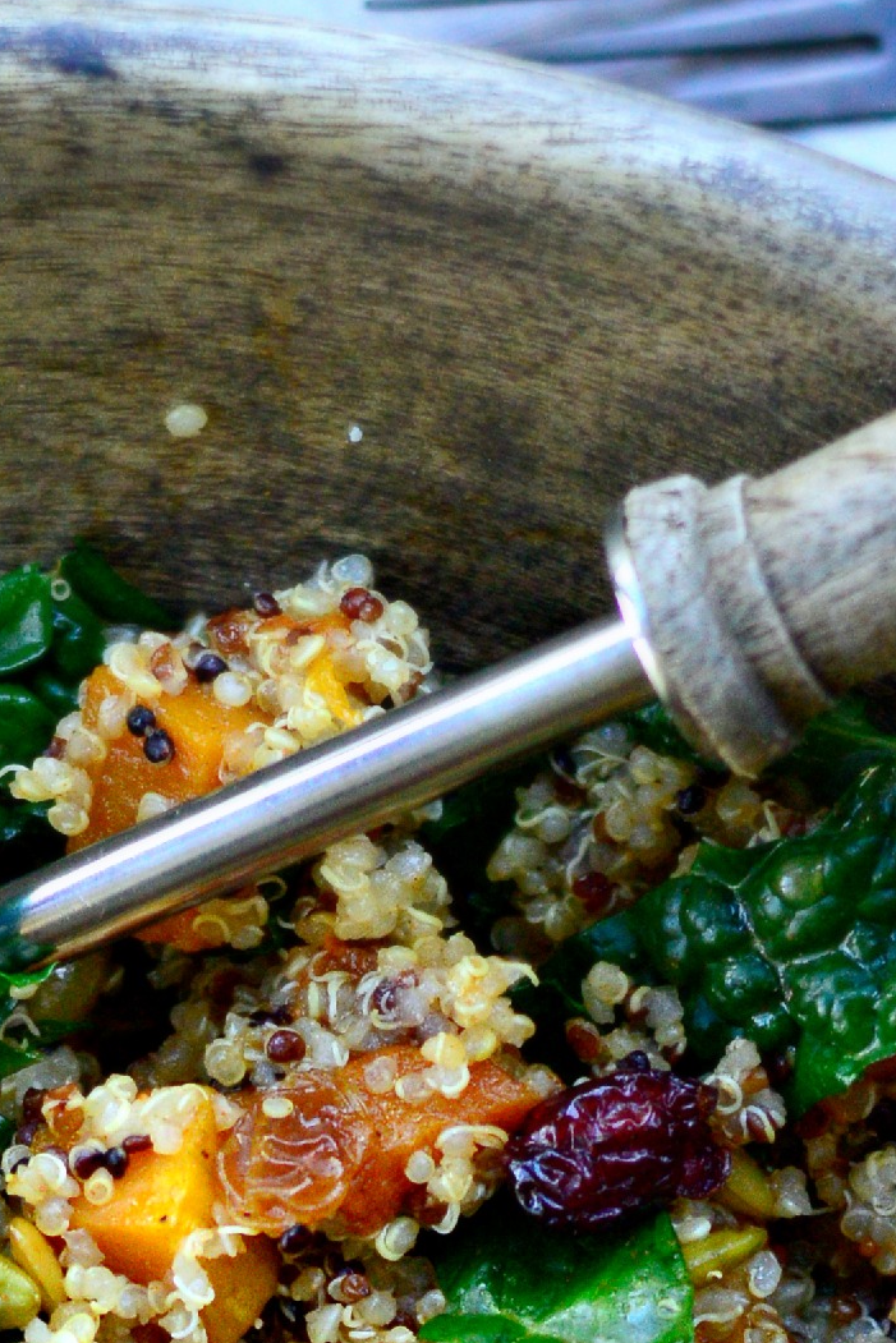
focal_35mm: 233
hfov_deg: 5.9
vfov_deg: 8.7
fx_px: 8695
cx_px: 366
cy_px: 1788
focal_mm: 50
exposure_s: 1/500
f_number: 2.8
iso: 1800
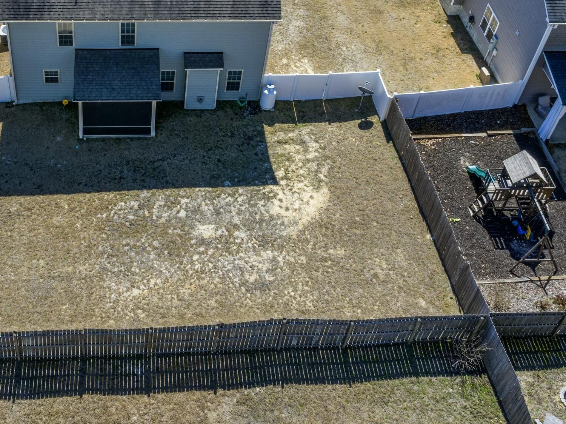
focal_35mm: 48
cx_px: 117
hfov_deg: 38.3
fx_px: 784
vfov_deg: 29.2
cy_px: 52
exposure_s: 1/40
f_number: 8
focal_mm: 12.29
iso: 100
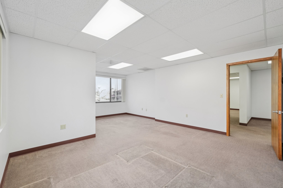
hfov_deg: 98.2
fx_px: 123
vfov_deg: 75.1
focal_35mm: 16
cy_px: 94
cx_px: 142
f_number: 8
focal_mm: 10.4
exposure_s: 1/6
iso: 800
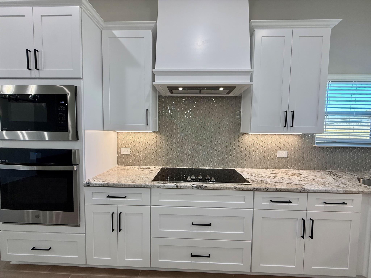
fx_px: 150
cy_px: 139
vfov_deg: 85.7
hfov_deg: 102.1
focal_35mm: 14
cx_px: 186
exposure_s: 1/120
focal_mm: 2.22
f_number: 2.2
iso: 125
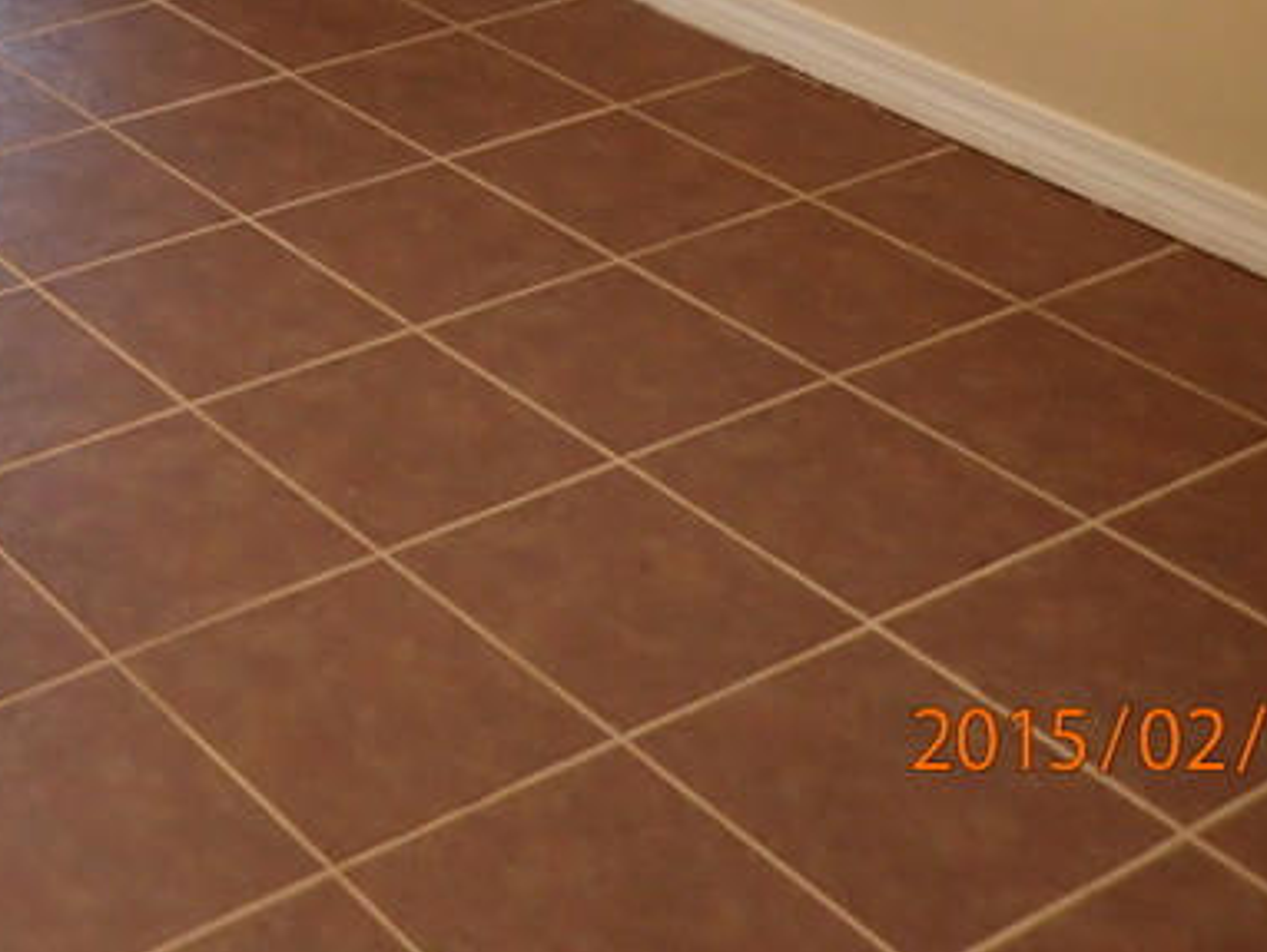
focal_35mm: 67
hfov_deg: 26.6
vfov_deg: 20.2
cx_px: -129
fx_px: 2454
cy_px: -269
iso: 250
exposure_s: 1/30
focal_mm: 4.5
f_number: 2
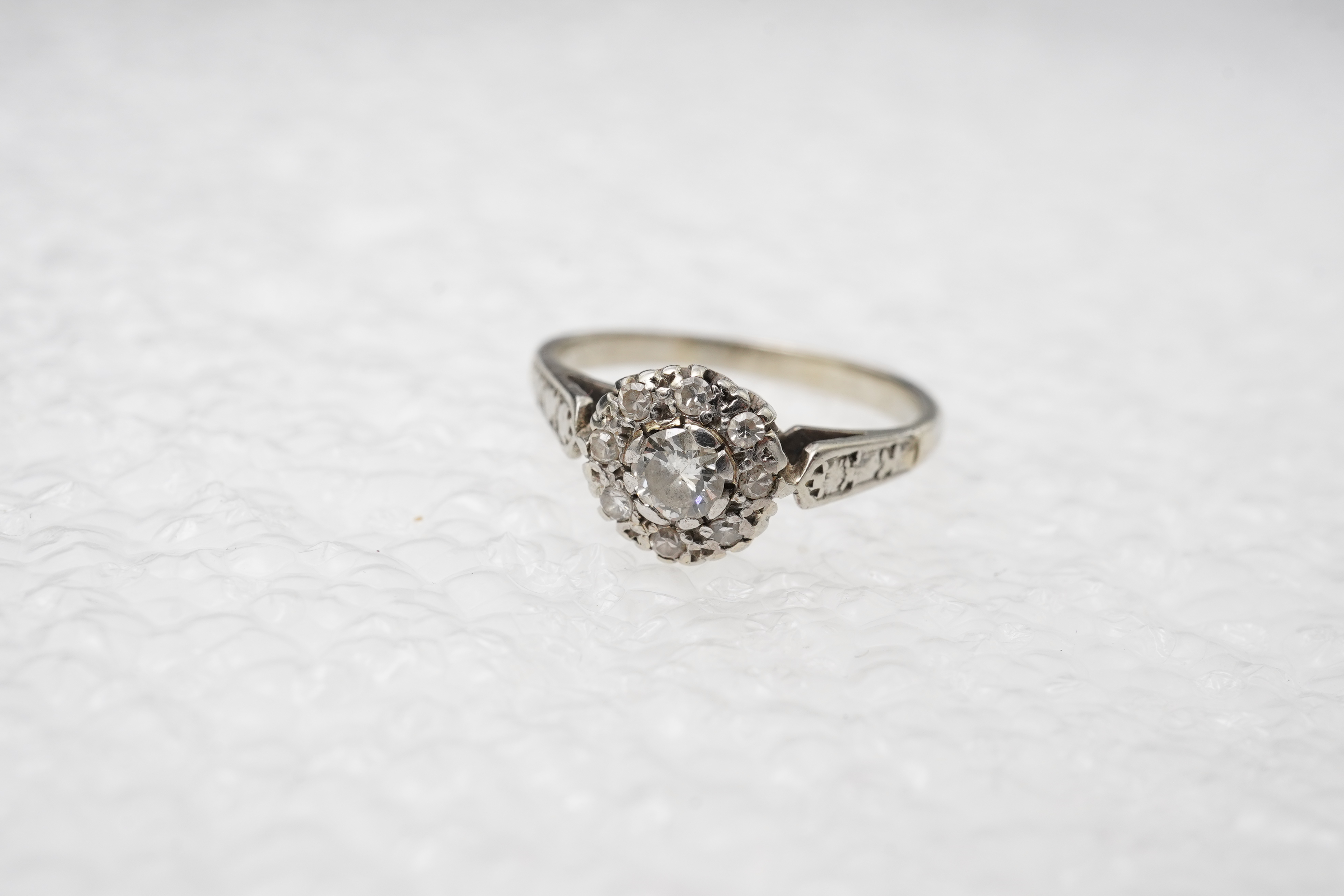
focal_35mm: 45
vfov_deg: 29.9
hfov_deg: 43.6
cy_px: 448
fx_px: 1680
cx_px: 672
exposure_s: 1/125
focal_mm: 30
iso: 500
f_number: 20
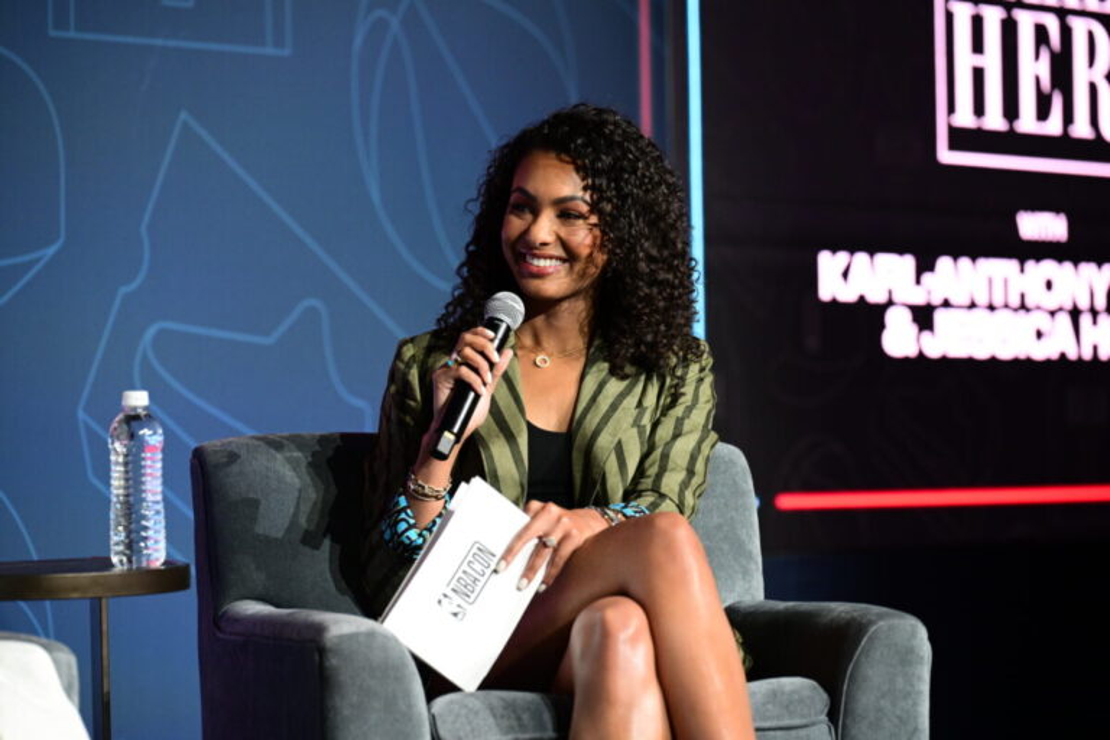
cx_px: 555
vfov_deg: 7.6
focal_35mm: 180
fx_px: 5550
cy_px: 370
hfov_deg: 11.4
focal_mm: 180
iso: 1600
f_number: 4
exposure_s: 1/250
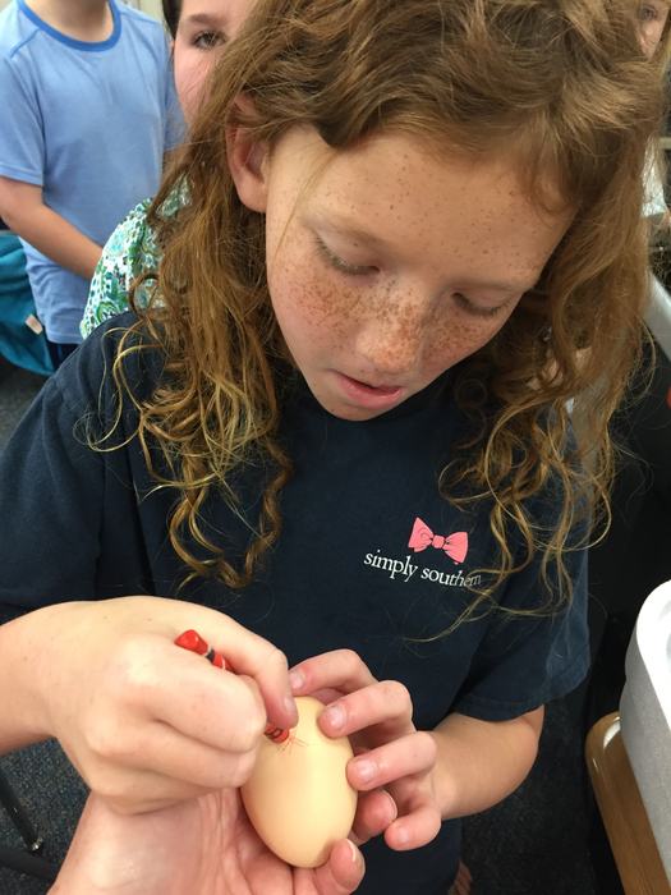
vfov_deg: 61.7
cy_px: 448
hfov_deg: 48.2
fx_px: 750
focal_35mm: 29
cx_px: 336
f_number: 2.2
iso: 125
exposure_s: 1/30
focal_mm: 4.15
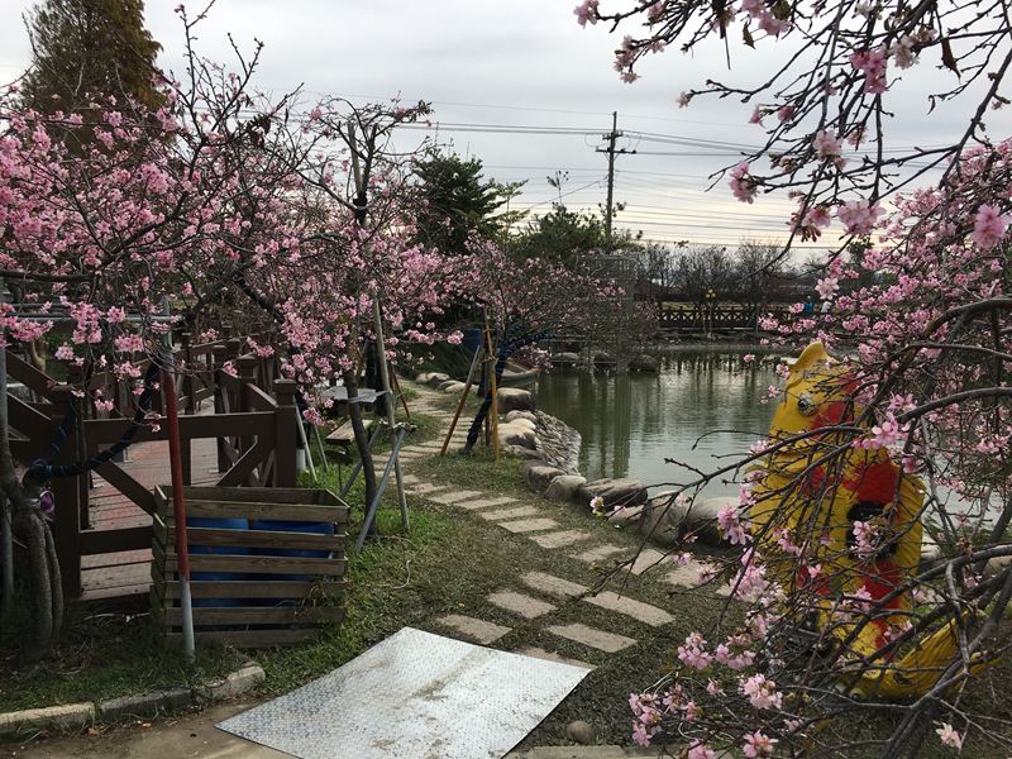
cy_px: 380
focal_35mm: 29
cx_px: 506
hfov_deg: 61.7
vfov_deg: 48.2
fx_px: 848
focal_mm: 4.15
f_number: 2.2
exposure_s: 1/836
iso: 25
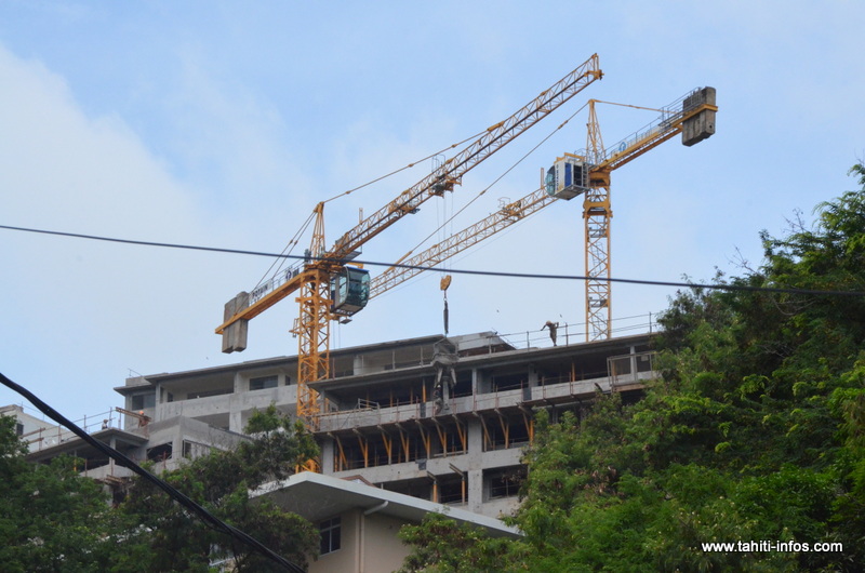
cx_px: 432
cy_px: 286
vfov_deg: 8.7
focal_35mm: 158
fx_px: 3777
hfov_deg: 13.1
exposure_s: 1/1250
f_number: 18
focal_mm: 105
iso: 2500
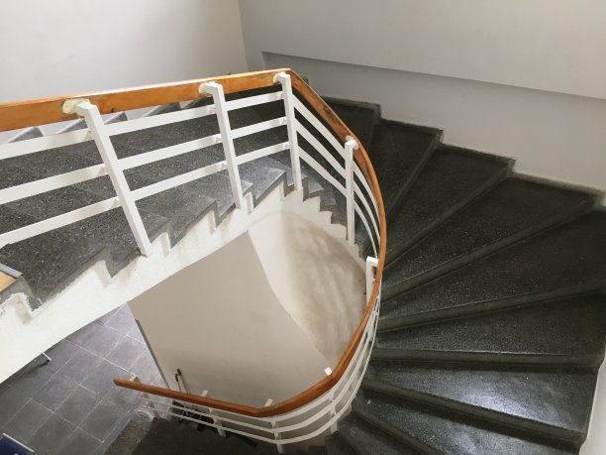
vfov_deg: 48.2
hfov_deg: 61.7
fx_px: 508
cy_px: 228
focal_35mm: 29
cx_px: 303
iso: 80
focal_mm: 4.15
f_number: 2.2
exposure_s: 1/33
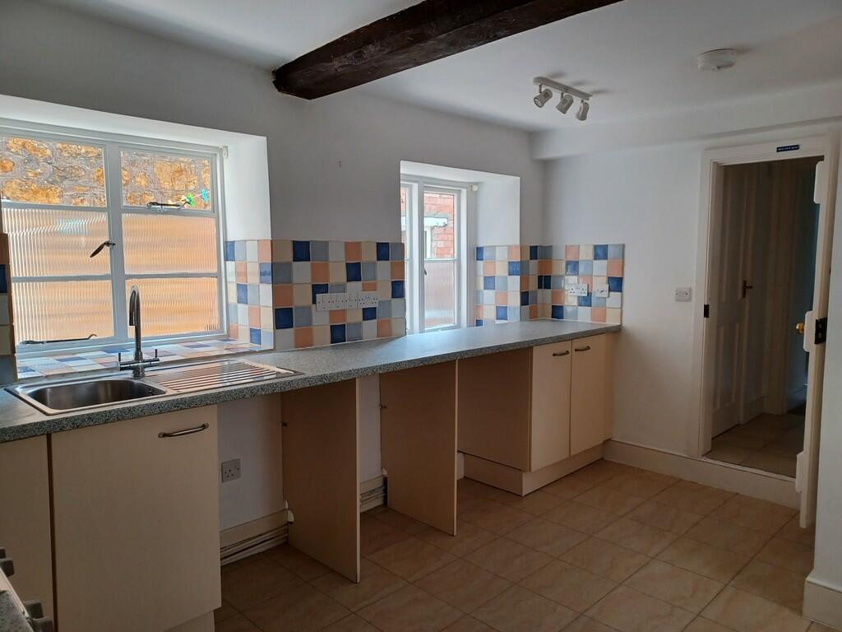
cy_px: 316
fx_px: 608
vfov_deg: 54.9
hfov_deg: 69.4
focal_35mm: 25
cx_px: 421
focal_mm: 4.6
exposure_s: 1/60
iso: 160
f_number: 1.8
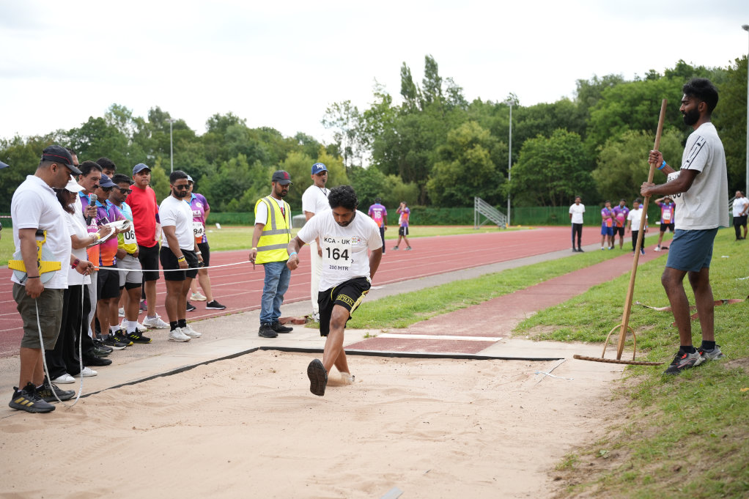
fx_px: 986
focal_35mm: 47
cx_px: 374
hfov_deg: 41.6
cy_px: 250
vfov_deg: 28.4
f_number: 2.8
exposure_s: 1/1250
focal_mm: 47.4
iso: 250
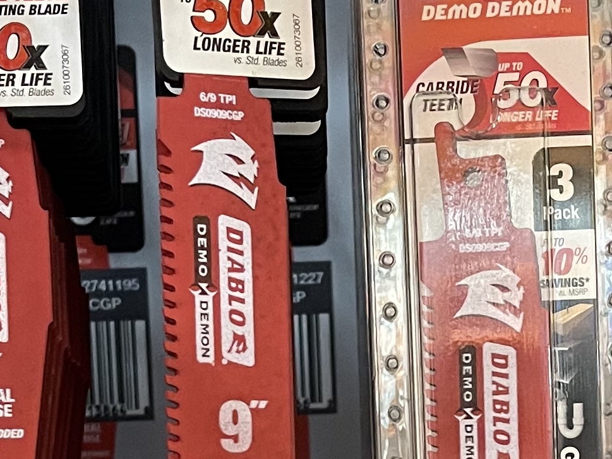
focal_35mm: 104
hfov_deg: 18.9
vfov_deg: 13.4
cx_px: 380
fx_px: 1839
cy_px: 684
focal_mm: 5.1
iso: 400
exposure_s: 1/60
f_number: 1.6
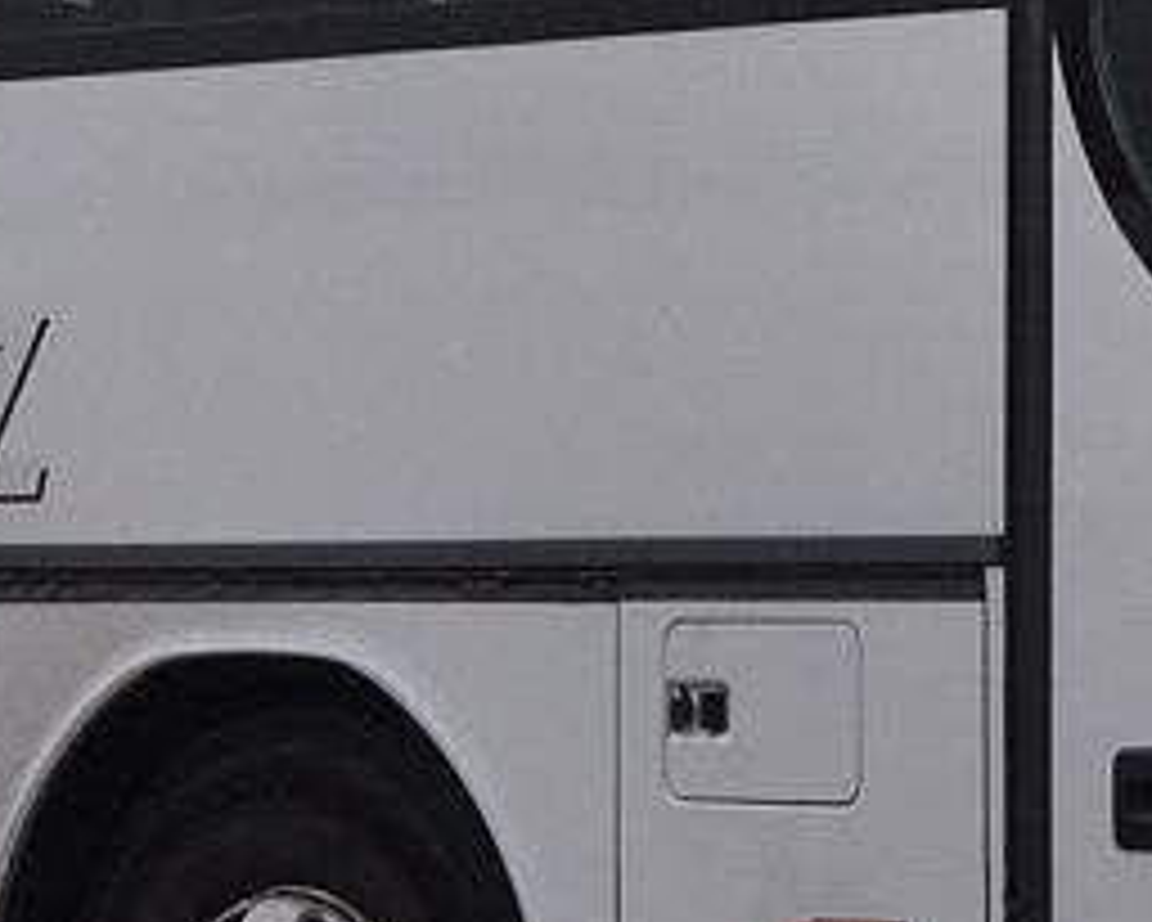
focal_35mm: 233
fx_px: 7947
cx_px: 452
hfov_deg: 8.3
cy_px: -63
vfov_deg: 6.6
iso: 400
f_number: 5
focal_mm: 30
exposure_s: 1/1250
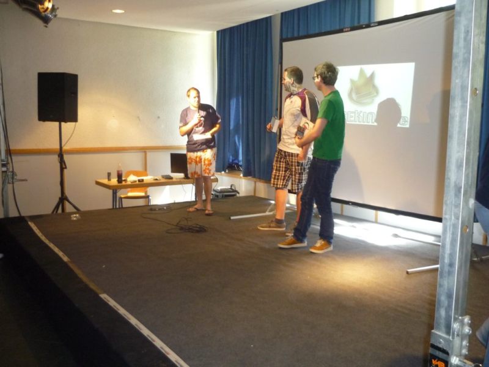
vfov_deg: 42.9
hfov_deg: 55.4
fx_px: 466
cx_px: 244
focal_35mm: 33
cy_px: 184
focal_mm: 5.5
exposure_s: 1/30
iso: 320
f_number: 2.8
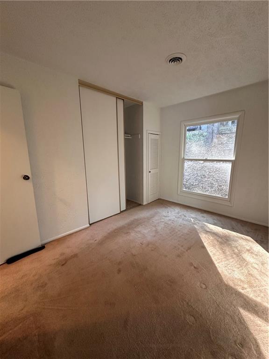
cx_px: 134
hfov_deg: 85.7
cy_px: 180
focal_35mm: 14
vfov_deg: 102.1
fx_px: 145
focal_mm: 2.22
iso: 250
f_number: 2.2
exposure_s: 1/60
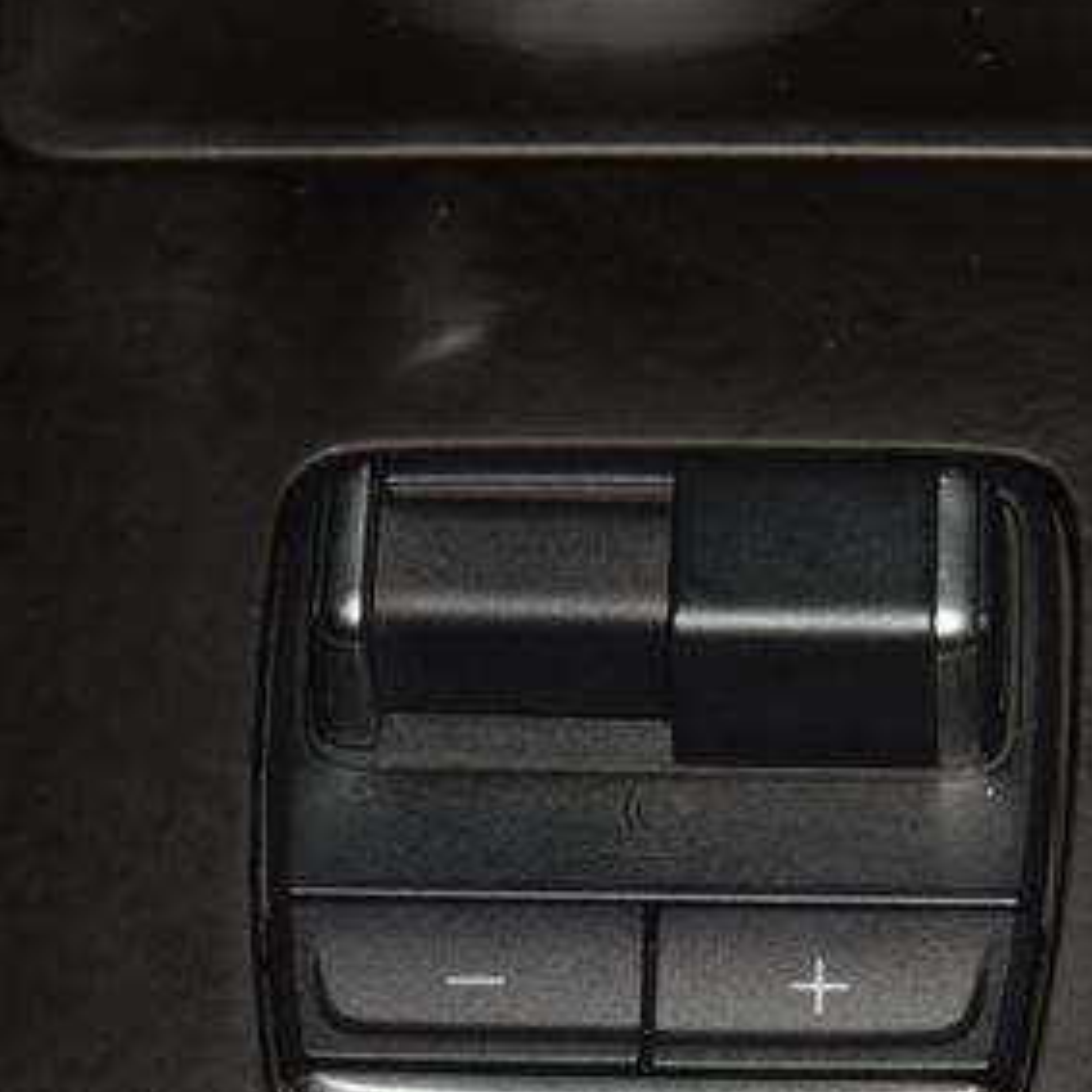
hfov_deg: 8.7
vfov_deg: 8.7
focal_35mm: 202
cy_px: 585
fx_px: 7209
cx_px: 675
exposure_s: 1/125
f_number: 8
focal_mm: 70
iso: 100
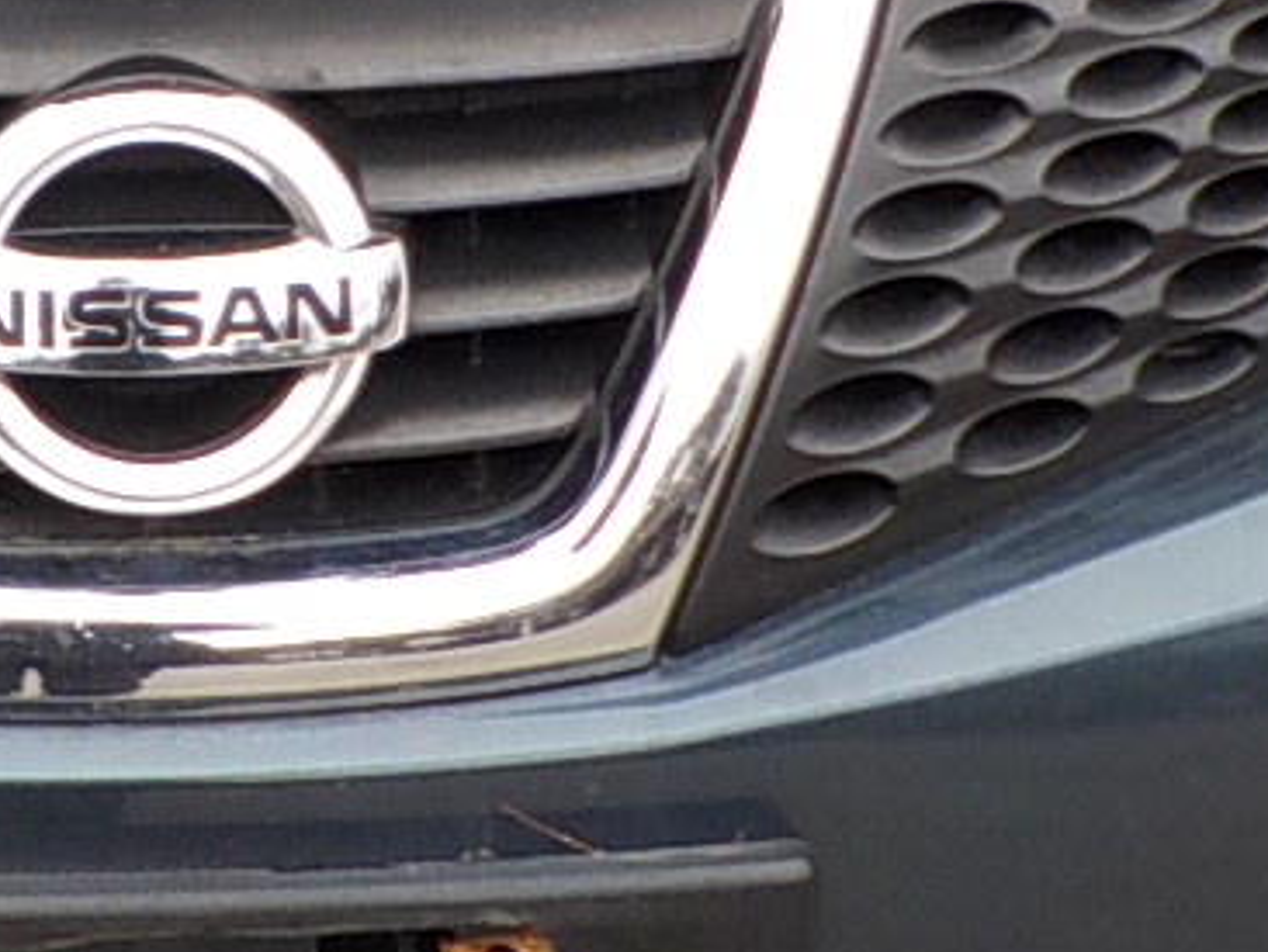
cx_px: 94
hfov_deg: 14.9
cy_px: -492
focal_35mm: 131
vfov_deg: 10.9
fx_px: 4802
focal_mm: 4.1
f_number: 3.3
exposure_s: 1/200
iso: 125
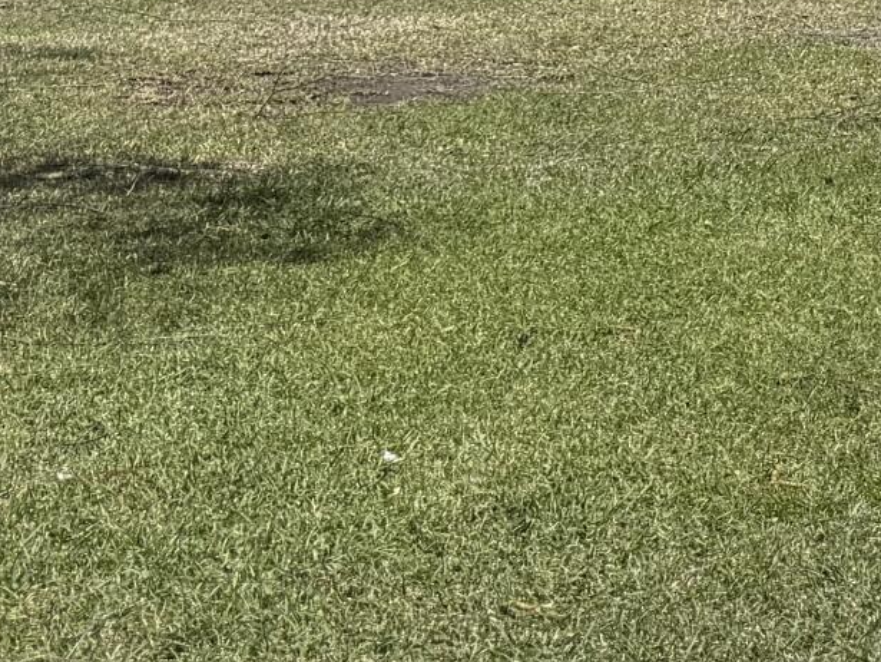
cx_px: 2090
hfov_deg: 13.0
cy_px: -403
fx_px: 2979
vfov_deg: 12.0
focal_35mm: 117
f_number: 1.78
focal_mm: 6.76
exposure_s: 1/6711
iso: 80
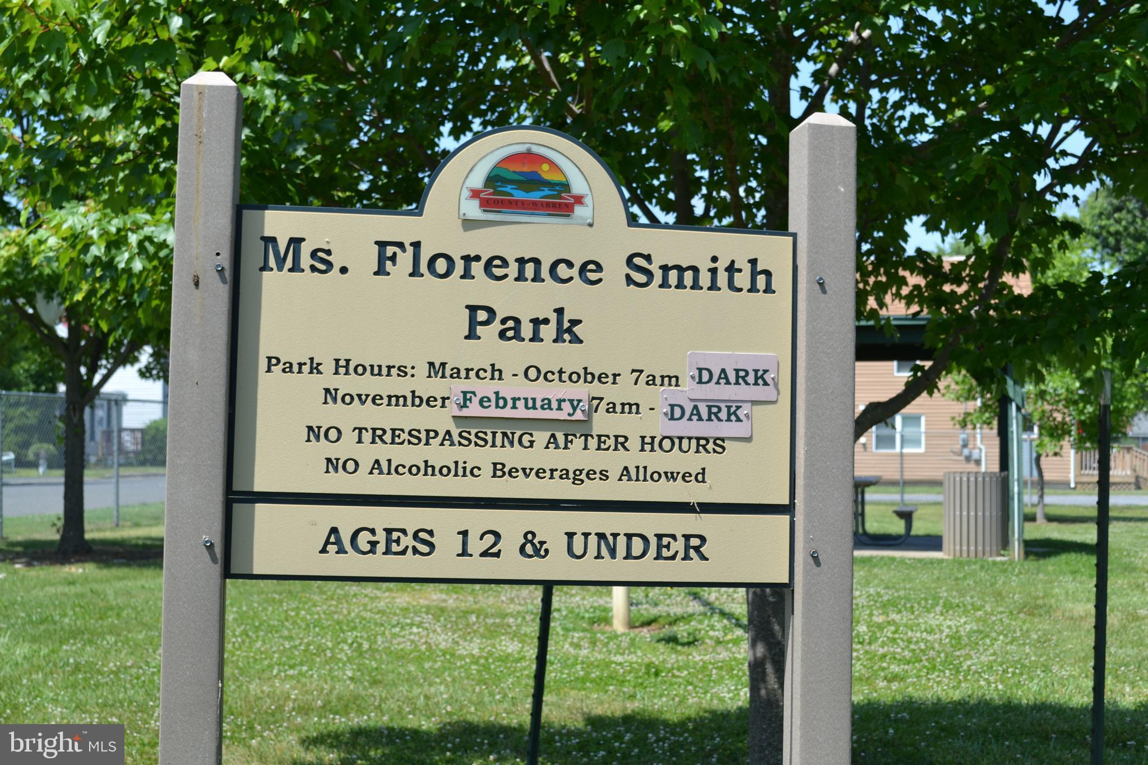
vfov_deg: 25.7
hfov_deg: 37.9
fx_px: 1674
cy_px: 382
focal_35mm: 52
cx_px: 574
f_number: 7.1
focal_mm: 35
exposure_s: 1/200
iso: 100
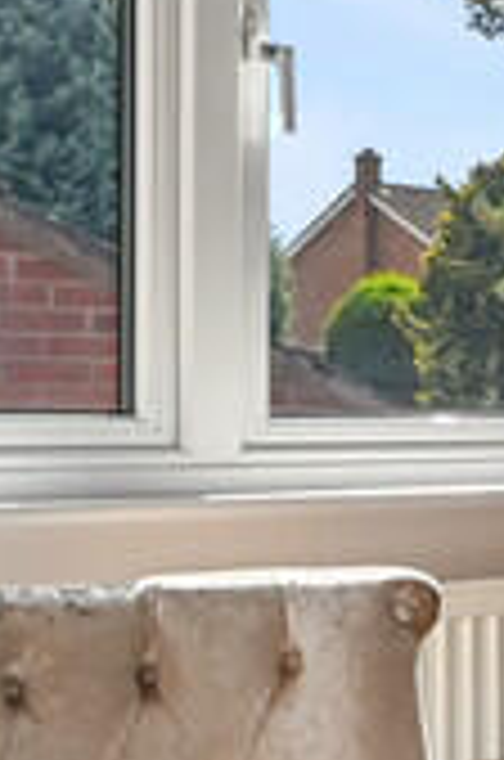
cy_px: 456
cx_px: 1638
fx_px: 1792
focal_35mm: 85
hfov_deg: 10.1
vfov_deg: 23.9
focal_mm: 14
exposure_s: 1/15
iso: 400
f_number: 8
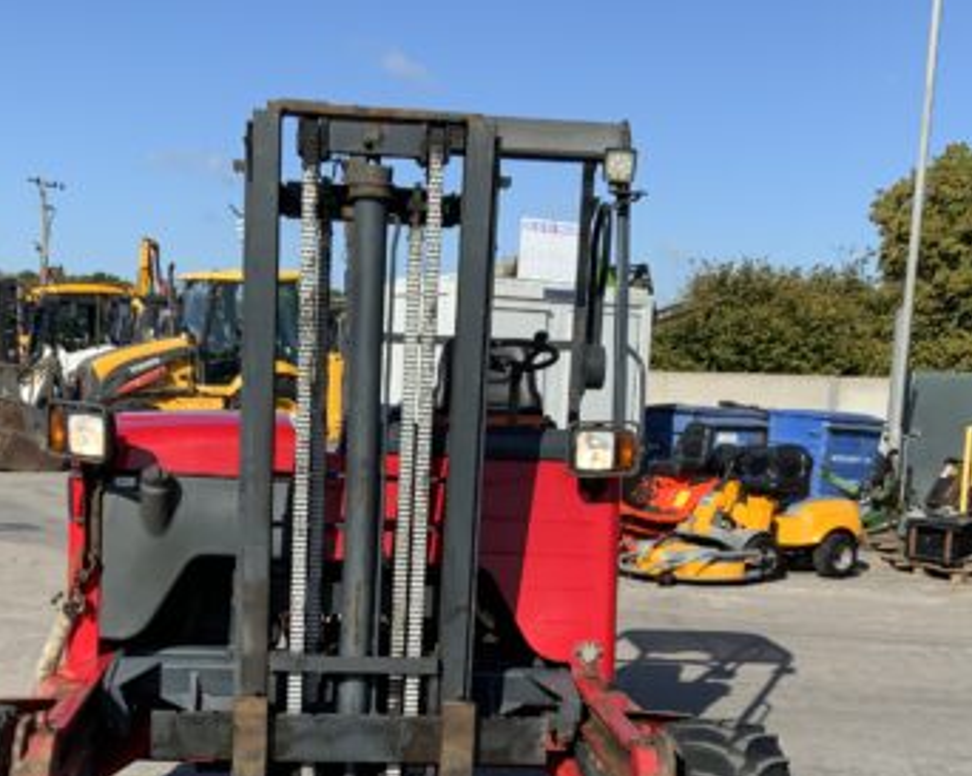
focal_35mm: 53
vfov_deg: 28.0
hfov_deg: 35.4
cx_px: 449
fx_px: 1523
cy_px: 614
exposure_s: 1/1912
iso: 16
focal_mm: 3
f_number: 1.8
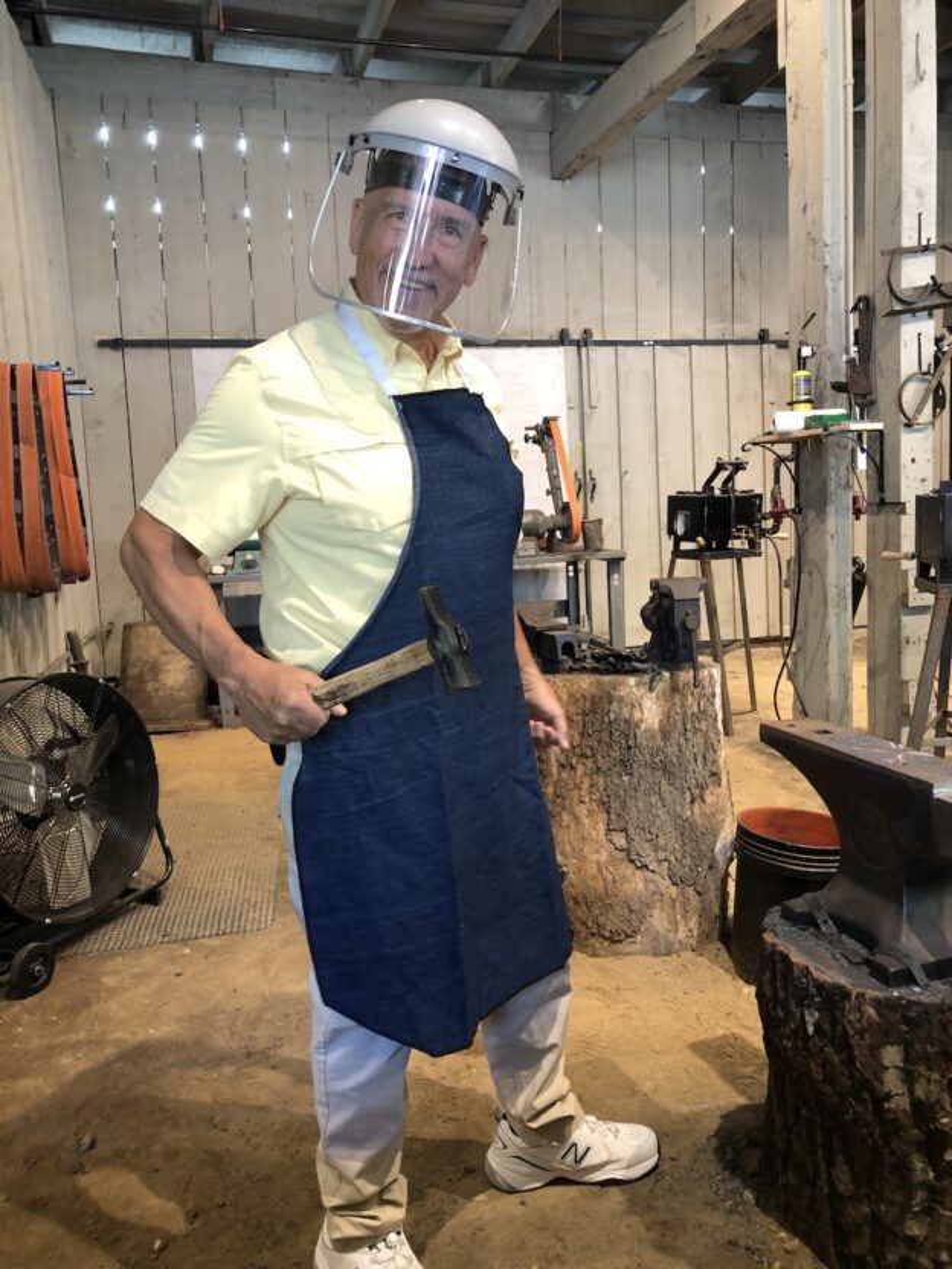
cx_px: 476
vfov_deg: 63.4
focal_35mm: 28
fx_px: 1027
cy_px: 634
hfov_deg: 49.7
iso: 50
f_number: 1.8
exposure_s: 1/15
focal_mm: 3.99
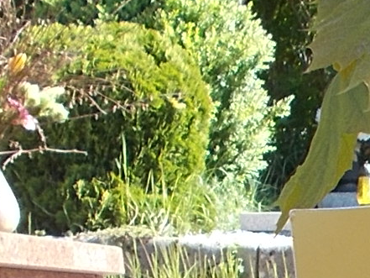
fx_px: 1433
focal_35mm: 134
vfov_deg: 10.3
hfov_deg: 13.1
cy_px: 528
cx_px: 692
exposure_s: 1/160
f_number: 3.2
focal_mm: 4.6
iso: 80
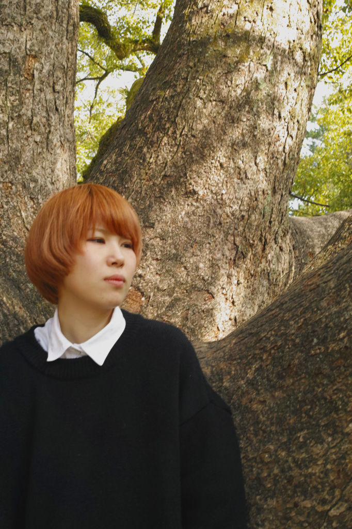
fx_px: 660
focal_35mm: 45
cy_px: 264
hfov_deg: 29.8
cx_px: 176
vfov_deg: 43.6
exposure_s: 1/15
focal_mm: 30
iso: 100
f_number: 9
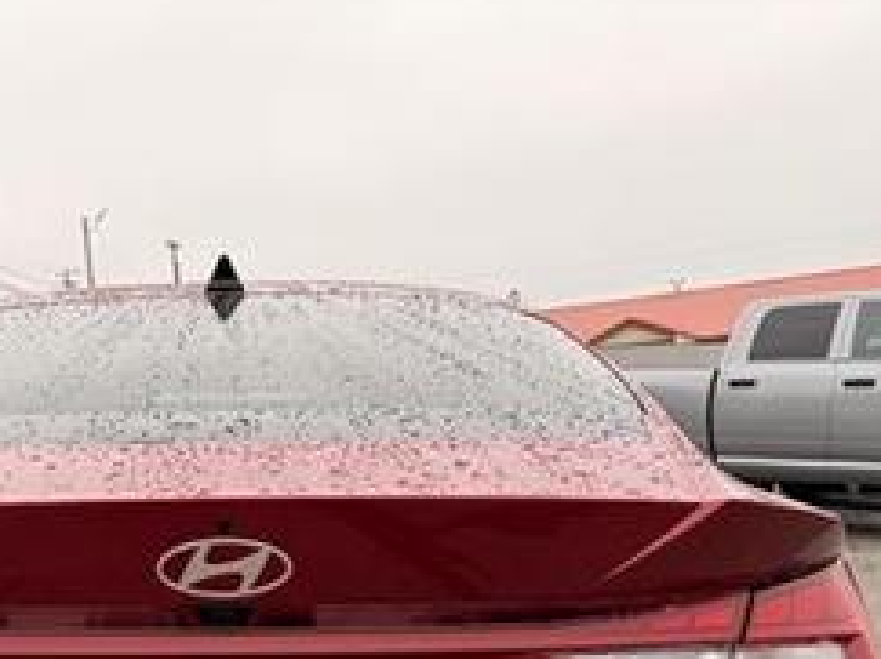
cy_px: 663
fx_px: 1271
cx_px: 186
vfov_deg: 27.4
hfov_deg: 37.0
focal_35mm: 50
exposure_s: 1/813
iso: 80
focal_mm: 6.76
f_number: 1.78
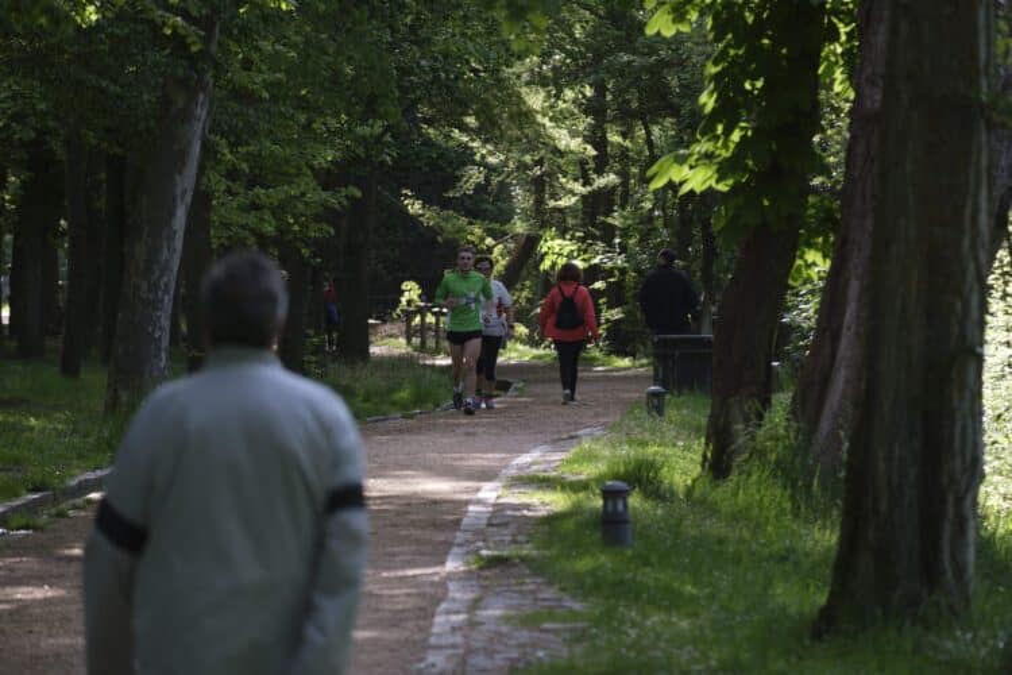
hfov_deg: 6.9
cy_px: 338
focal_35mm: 300
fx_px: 8433
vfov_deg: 4.6
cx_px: 506
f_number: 5.6
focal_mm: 200
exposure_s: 1/160
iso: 400
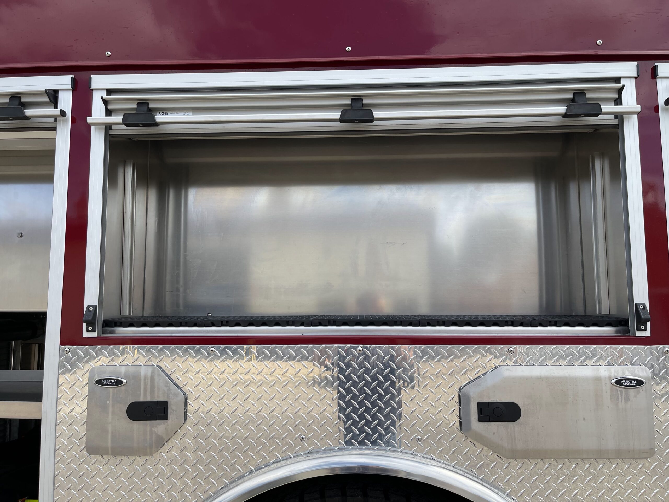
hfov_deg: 67.3
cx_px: 334
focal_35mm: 26
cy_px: 251
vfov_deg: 53.1
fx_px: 502
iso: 32
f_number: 1.6
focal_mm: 5.1
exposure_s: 1/1883
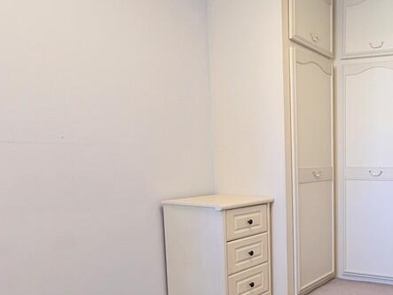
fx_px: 420
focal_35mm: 37
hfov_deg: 45.7
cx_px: 348
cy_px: 210
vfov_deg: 38.0
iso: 233
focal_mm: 2.35
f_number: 2.2
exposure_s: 1/23.8
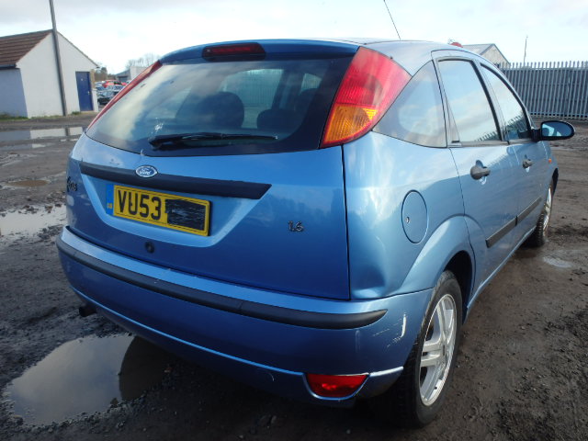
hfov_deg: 63.4
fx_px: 476
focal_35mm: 28
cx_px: 294
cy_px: 220
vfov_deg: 49.7
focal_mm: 5
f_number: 3.9
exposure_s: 1/160
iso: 125
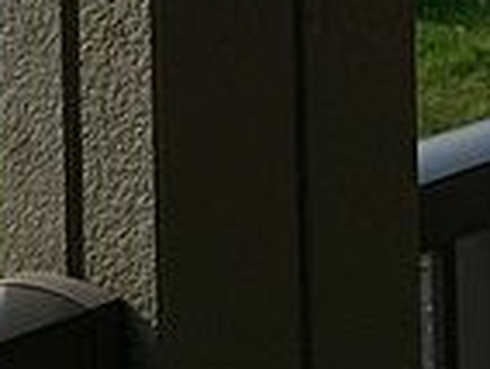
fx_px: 1914
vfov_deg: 10.6
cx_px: 290
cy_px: -214
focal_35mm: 135
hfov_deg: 14.6
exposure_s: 1/1466
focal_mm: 4.12
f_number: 2.2
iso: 32
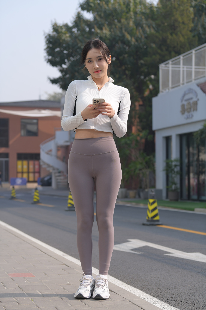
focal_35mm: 70
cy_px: 155
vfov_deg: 28.8
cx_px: 103
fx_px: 601
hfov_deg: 19.5
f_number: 4
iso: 140
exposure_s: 1/1000
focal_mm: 70
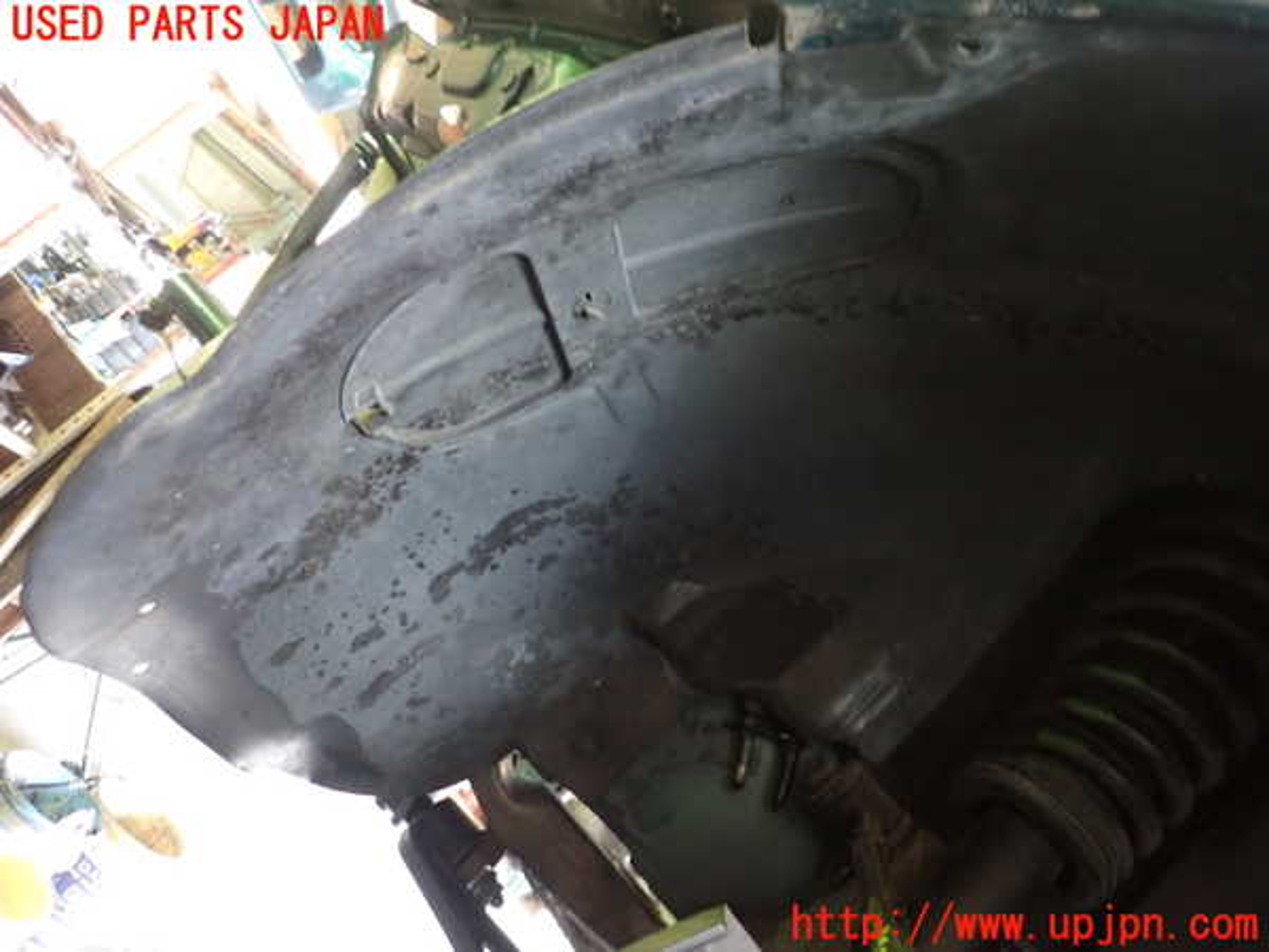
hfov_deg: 69.4
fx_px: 916
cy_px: 476
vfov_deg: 54.9
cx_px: 634
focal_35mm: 25
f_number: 2
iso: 800
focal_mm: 4.5
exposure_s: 1/25
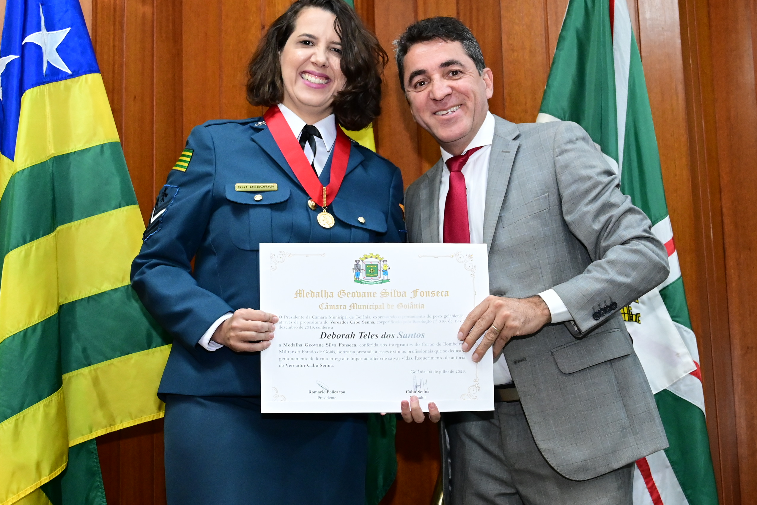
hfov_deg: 33.9
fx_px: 1241
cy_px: 217
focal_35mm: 59
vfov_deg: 23.0
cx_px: 380
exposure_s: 1/125
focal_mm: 34.5
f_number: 4.5
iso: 4000
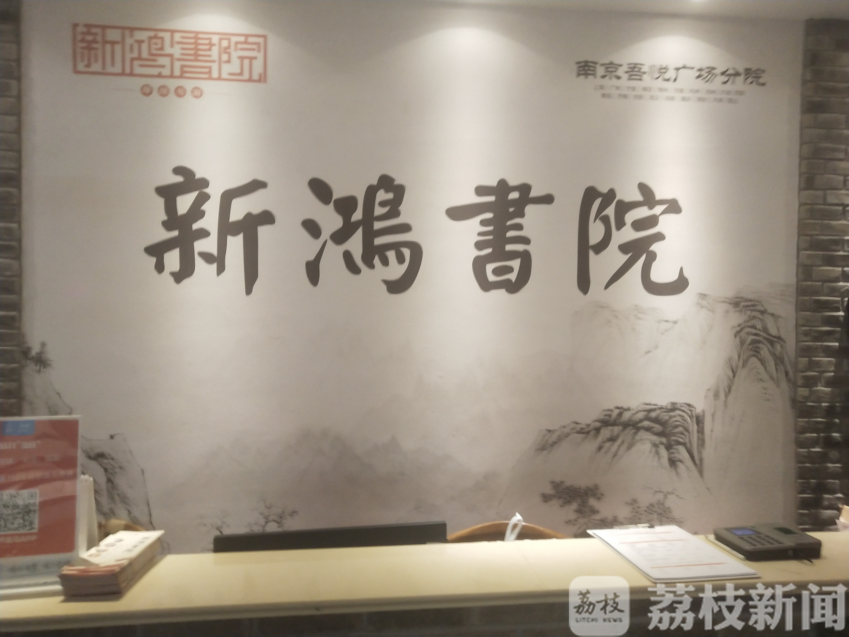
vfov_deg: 46.8
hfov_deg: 60.0
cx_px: 424
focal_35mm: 30
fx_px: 736
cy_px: 318
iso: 230
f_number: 1.8
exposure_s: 1/50
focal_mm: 3.95
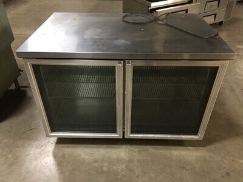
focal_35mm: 29
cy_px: 91
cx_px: 122
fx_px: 204
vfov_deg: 48.2
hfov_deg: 61.7
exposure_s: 1/30
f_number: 2.2
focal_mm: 4.15
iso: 200
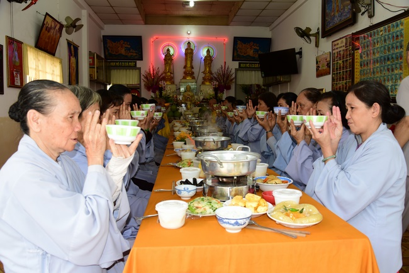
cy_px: 136
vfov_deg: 43.6
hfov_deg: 61.9
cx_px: 204
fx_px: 341
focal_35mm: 30
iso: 500
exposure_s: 1/80
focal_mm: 30
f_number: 5.6
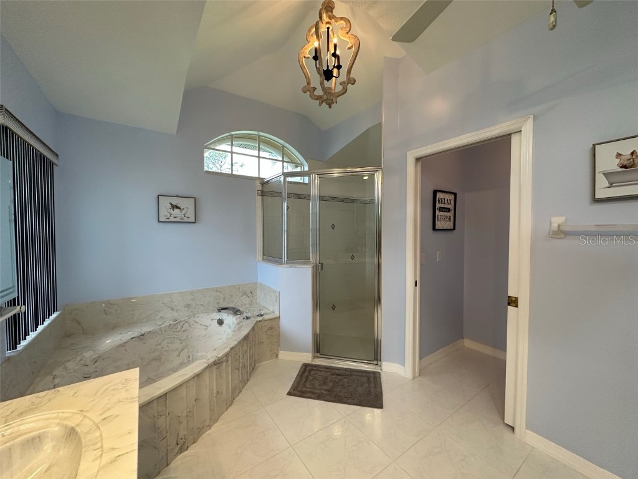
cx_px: 319
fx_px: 258
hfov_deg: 102.1
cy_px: 240
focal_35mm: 14
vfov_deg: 85.7
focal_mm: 2.22
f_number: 2.2
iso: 200
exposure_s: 1/120
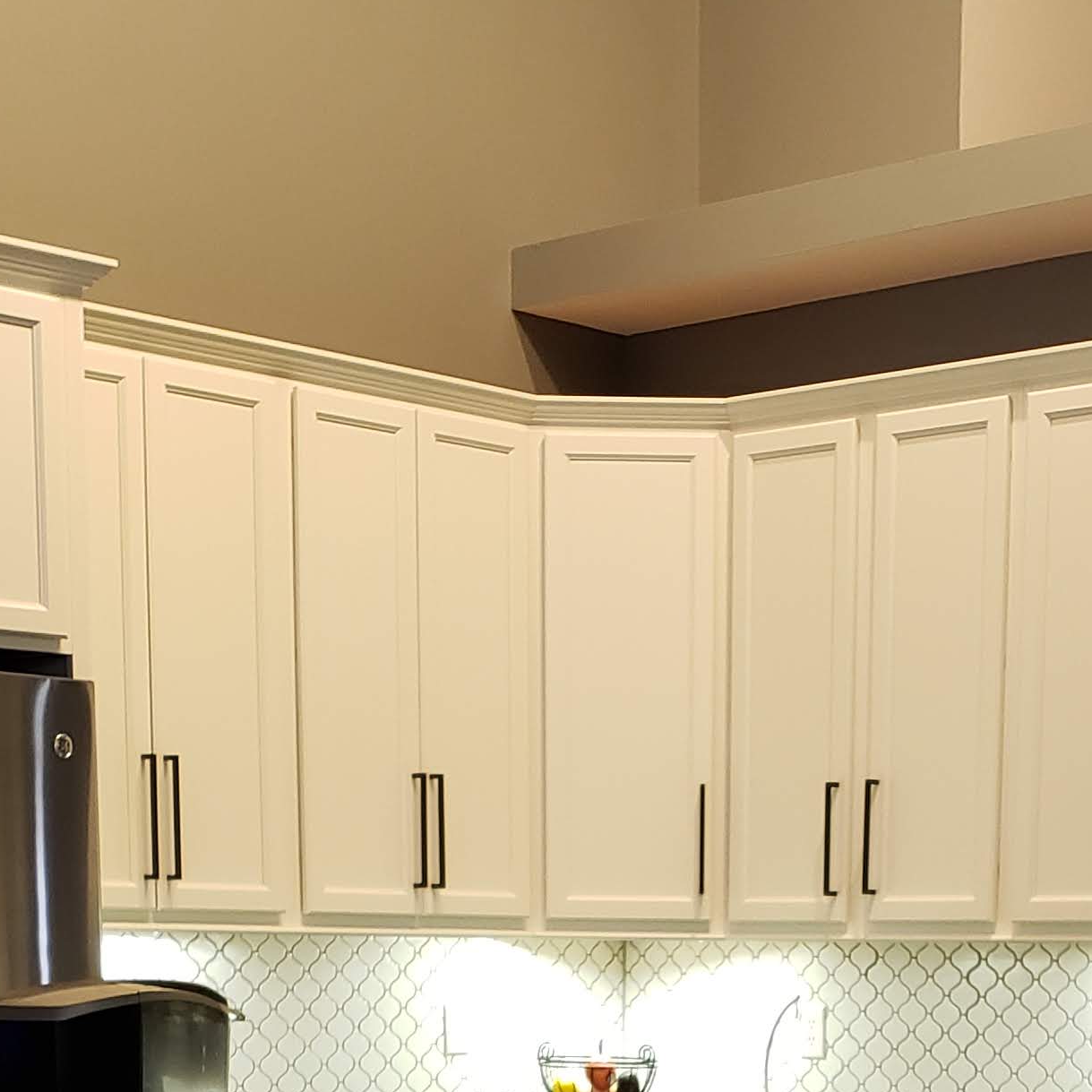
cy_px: 1332
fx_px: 2712
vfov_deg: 21.1
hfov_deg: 22.6
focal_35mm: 76
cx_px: 752
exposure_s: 1/30
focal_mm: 4.3
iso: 250
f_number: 1.5
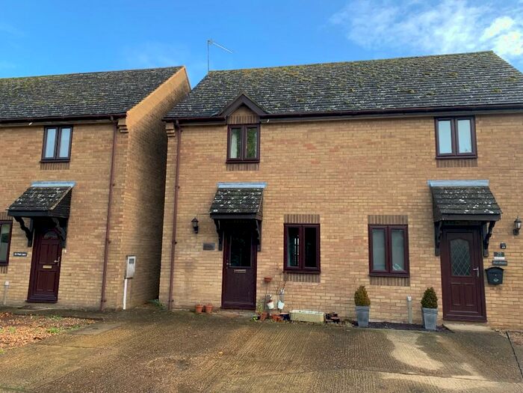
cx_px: 262
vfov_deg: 53.1
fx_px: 393
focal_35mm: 26
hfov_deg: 67.3
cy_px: 196
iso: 25
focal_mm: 4.25
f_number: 1.8
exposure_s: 1/227
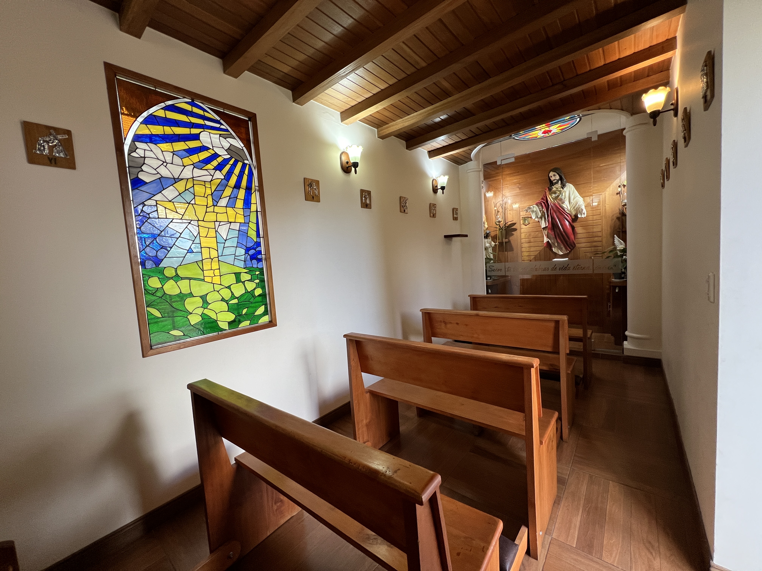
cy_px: 286
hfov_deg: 106.2
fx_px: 286
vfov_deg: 89.9
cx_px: 381
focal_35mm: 13
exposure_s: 1/120
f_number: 1.8
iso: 160
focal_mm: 1.57
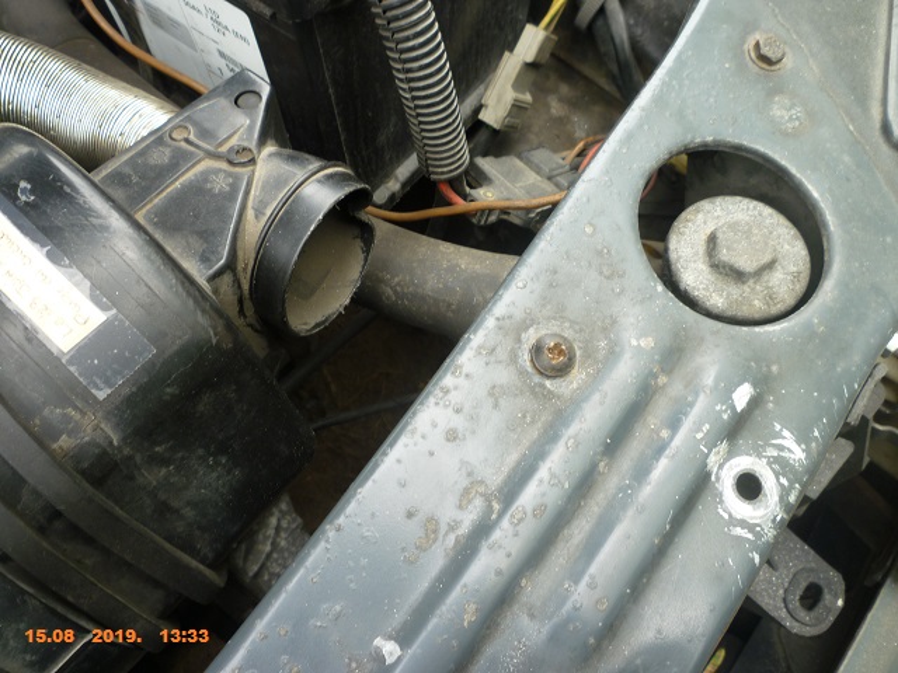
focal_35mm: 29
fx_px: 752
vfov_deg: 48.2
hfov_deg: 61.7
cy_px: 336
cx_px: 449
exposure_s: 1/60
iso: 80
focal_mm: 5.2
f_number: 3.3
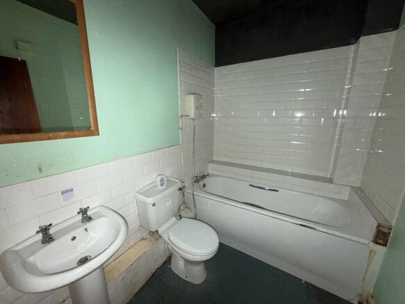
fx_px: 164
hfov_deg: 102.1
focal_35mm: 14
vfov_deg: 85.7
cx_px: 202
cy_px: 152
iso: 160
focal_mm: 2.22
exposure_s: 1/30
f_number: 2.2
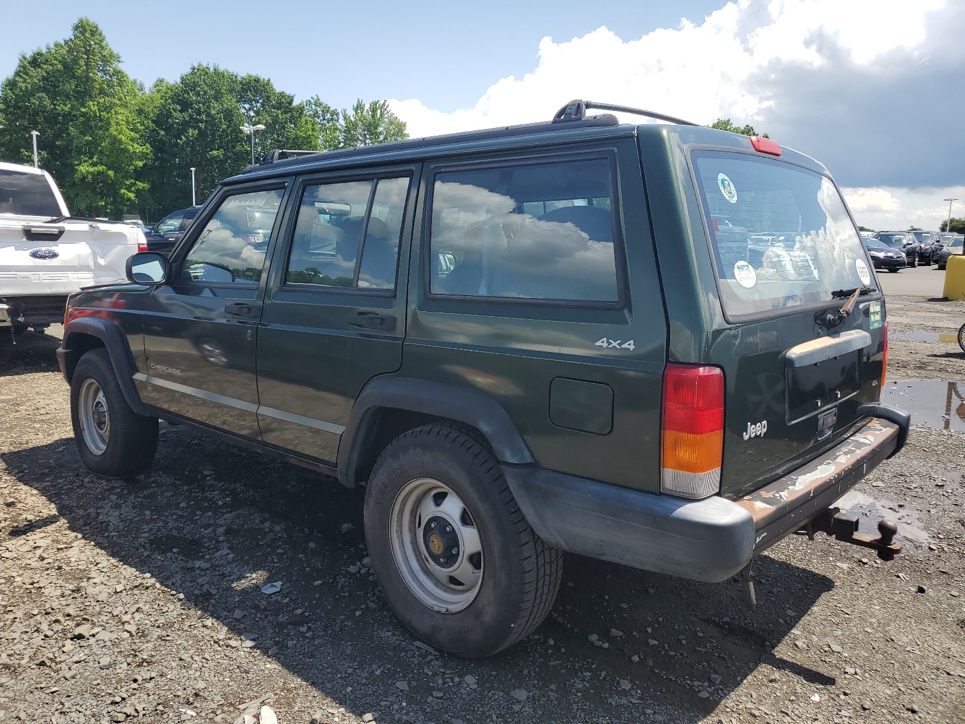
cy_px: 362
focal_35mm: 26
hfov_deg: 67.3
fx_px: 725
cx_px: 482
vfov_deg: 53.1
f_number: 1.5
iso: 50
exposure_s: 1/2500
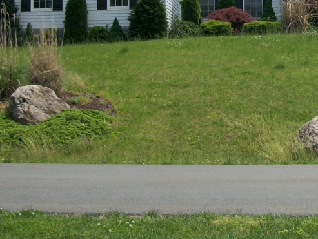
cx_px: 316
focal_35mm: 83
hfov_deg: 22.7
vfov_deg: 17.7
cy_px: 54
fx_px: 763
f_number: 8.8
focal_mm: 5.7
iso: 80
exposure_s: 1/160
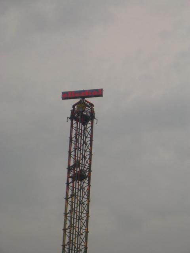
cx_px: 95
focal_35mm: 105
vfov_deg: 18.7
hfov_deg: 14.1
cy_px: 126
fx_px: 768
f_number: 4.8
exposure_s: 1/160
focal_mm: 17.4
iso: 50
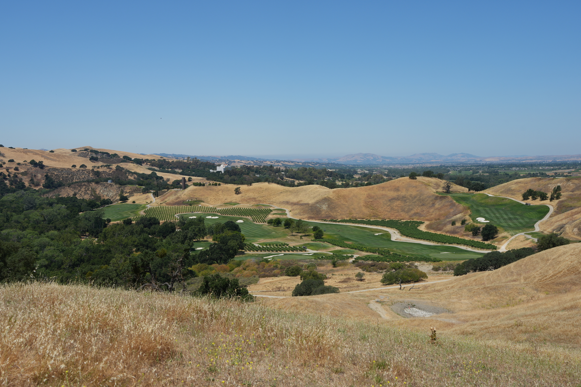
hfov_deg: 54.4
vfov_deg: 37.9
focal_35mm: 35
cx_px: 290
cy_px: 194
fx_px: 565
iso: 100
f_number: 9
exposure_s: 1/320
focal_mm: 35
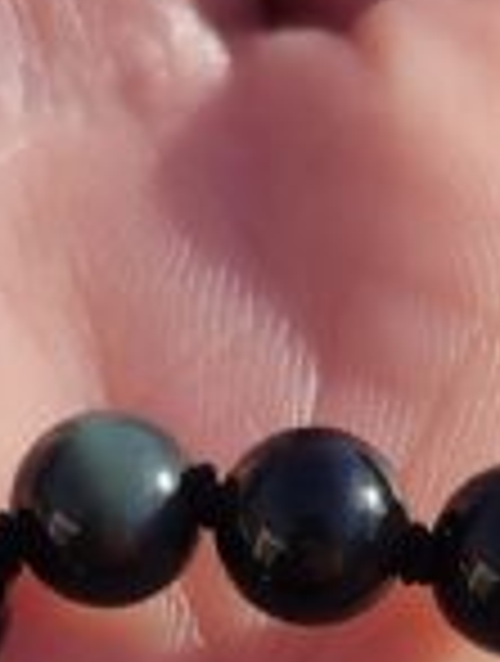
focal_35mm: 94
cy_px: 916
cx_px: 306
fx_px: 1803
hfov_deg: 15.8
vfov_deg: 18.9
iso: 112
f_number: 1.75
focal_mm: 4.77
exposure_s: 1/978
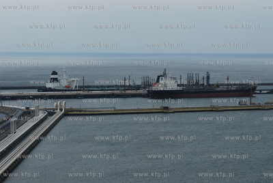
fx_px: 1276
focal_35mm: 168
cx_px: 136
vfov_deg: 8.2
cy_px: 92
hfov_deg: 12.2
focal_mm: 112
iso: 400
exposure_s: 1/320
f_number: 3.5
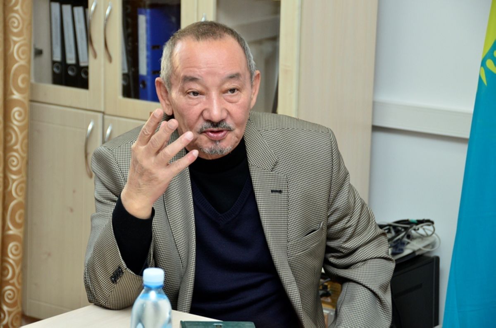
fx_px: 1650
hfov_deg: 17.1
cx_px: 248
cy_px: 164
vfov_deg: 11.4
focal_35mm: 120
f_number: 7.1
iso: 800
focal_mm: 80
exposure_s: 1/60
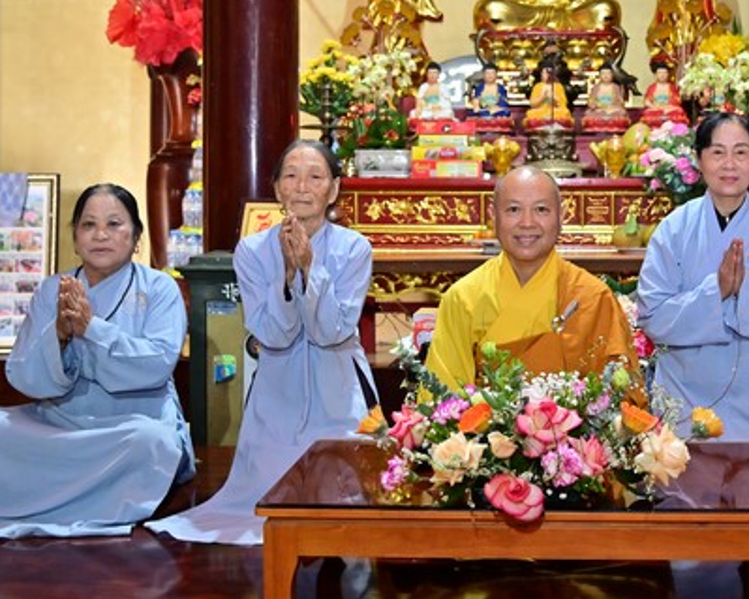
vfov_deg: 26.1
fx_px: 1285
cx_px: 531
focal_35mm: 58
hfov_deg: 32.1
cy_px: 216
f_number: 4.5
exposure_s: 1/100
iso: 3200
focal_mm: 38
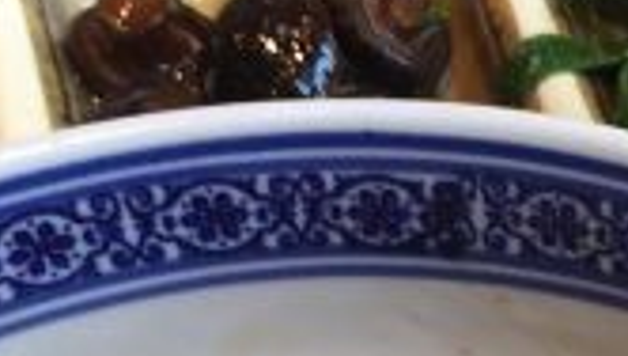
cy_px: 665
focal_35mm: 133
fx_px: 2218
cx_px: 806
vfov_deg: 8.7
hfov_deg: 15.4
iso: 32
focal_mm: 4.15
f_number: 2.2
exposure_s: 1/50
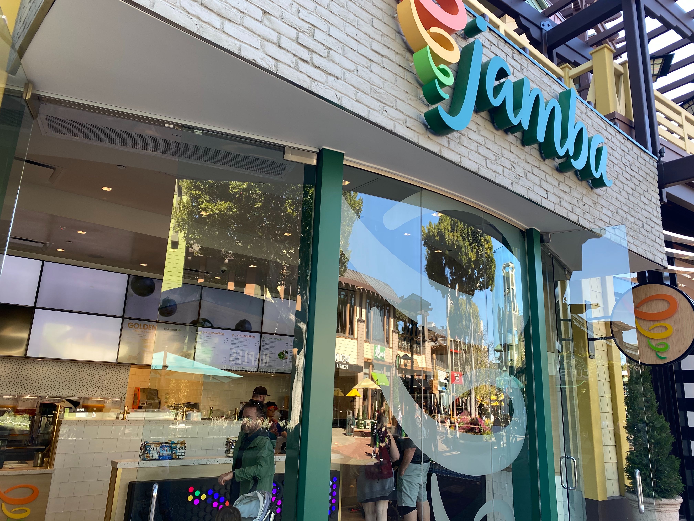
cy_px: 260
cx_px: 347
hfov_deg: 67.3
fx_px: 521
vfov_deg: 53.1
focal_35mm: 26
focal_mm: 4.25
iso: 32
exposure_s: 1/142
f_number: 1.8
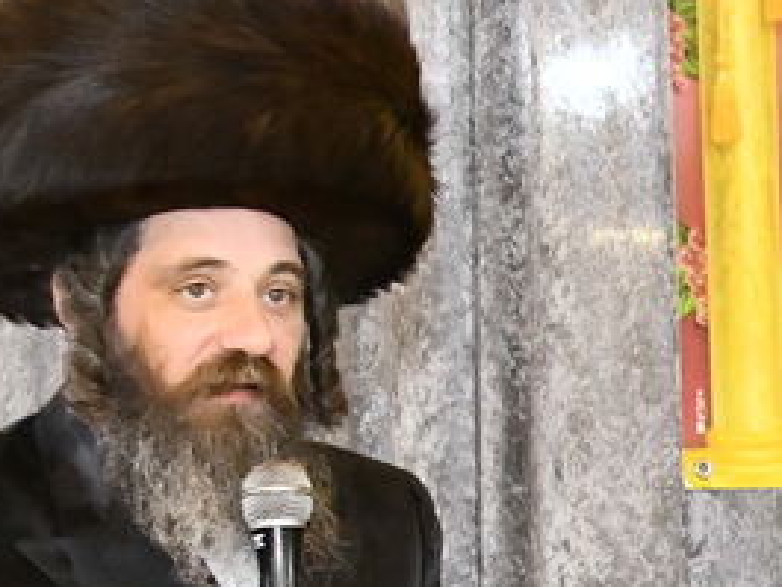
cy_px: 777
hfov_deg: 11.9
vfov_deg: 10.2
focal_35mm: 142
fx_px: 3209
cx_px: 1714
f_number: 5.6
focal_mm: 28
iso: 3200
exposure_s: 1/125
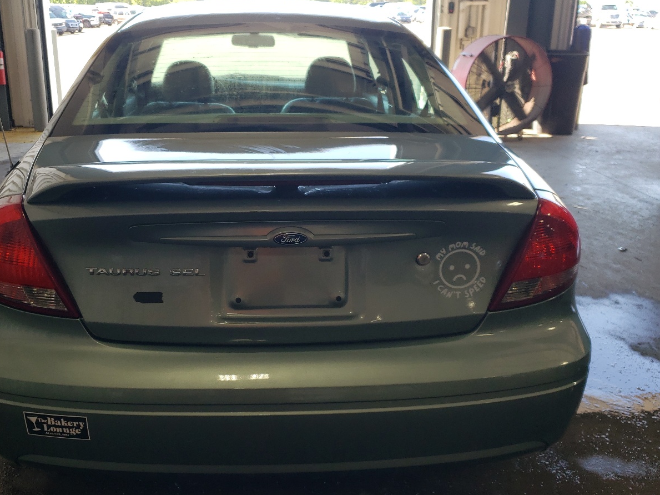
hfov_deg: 52.5
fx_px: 667
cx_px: 287
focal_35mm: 35
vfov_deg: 40.7
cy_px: 258
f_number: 1.5
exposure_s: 1/200
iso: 50
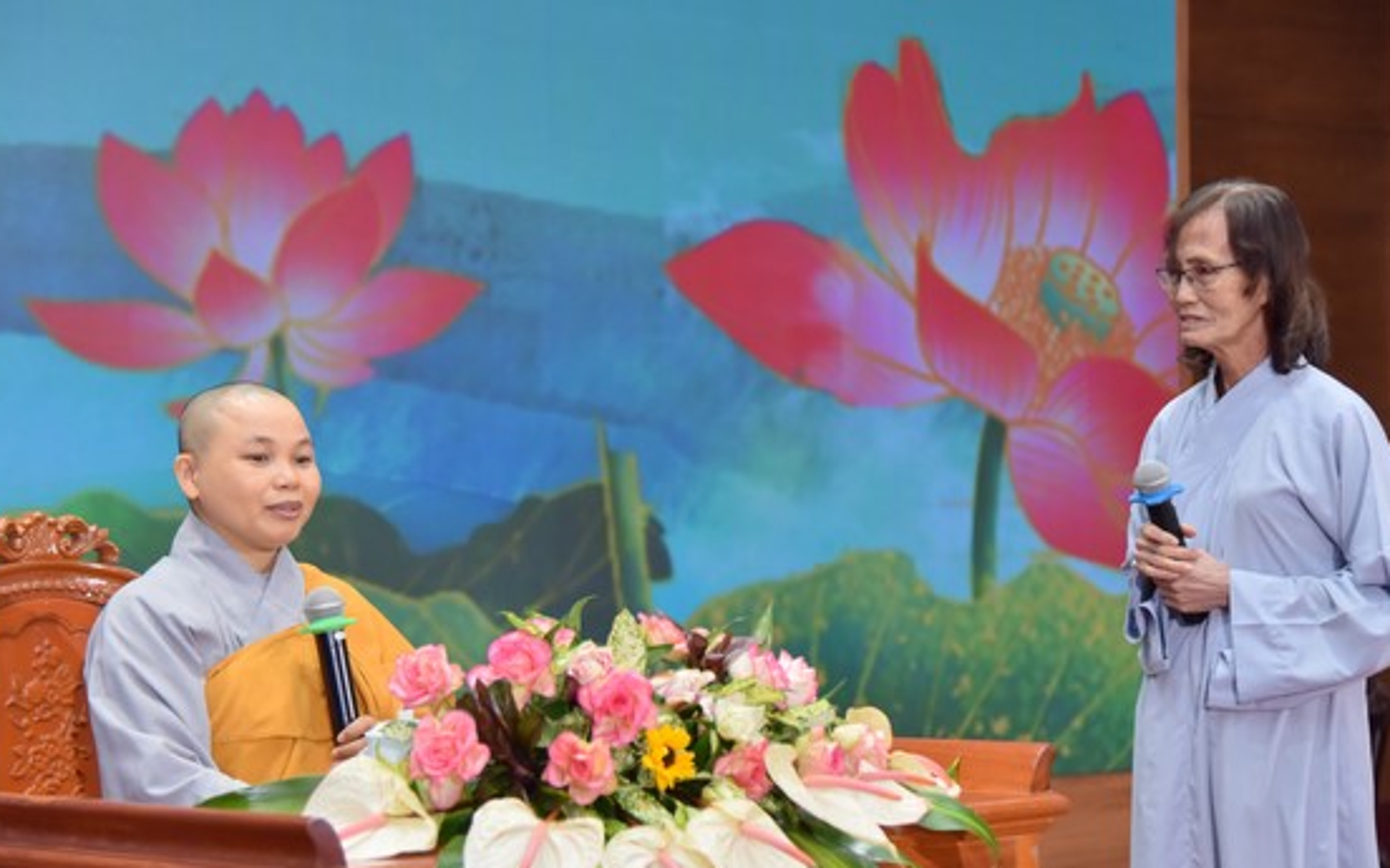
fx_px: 3182
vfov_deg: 15.5
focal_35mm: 84
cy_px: 465
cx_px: 665
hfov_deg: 24.6
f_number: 4.5
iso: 1000
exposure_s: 1/125
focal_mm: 70
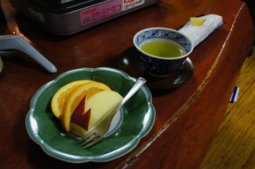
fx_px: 212
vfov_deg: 43.5
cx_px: 128
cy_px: 84
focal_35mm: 30
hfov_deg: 62.0
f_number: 8
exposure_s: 1/20
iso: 3200
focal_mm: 20
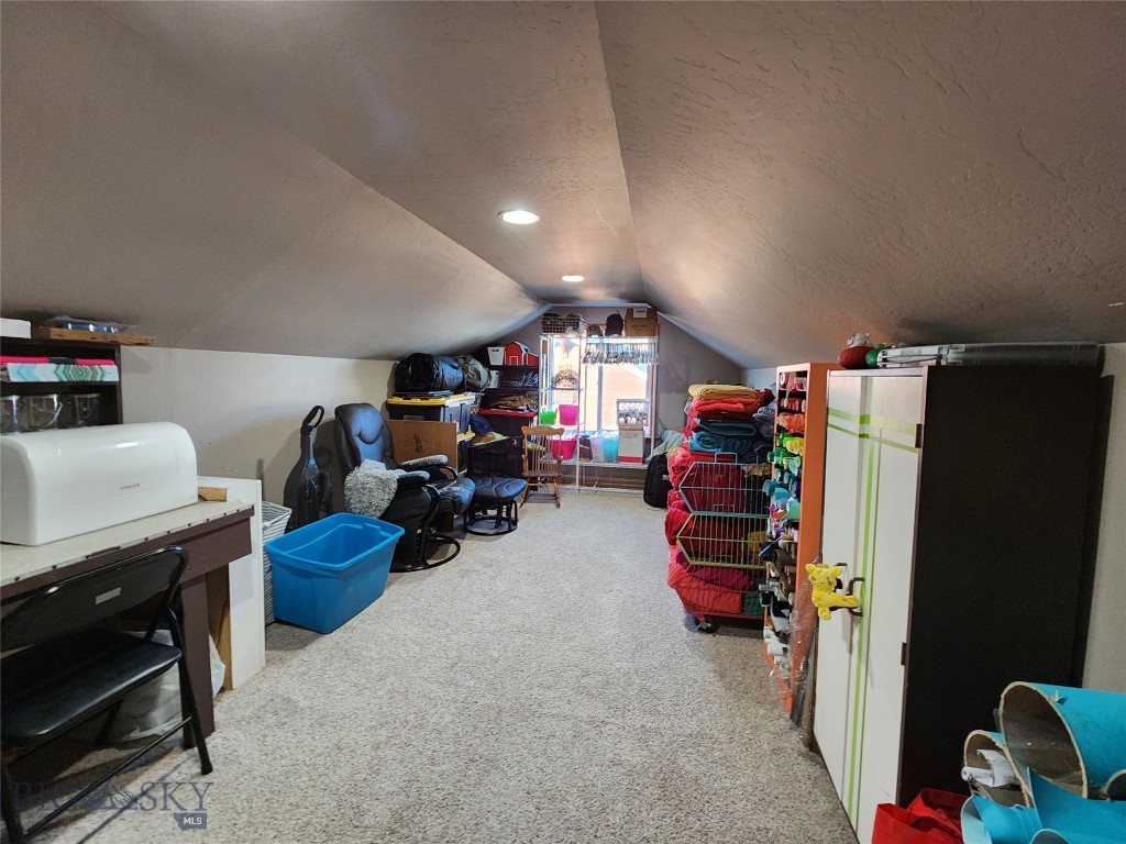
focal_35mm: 13
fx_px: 423
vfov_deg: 89.9
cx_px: 563
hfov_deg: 106.2
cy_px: 422
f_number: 2.2
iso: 320
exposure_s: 1/30
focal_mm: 2.2
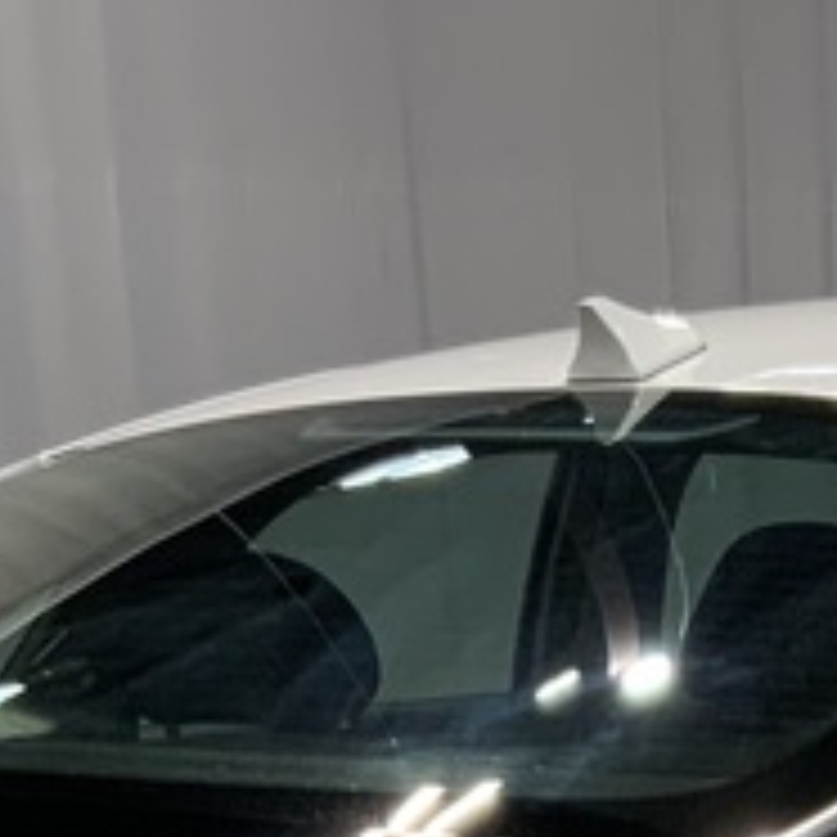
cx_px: 796
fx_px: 3611
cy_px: 1548
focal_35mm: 132
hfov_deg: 13.1
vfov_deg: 12.1
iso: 64
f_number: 1.8
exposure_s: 1/122
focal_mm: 3
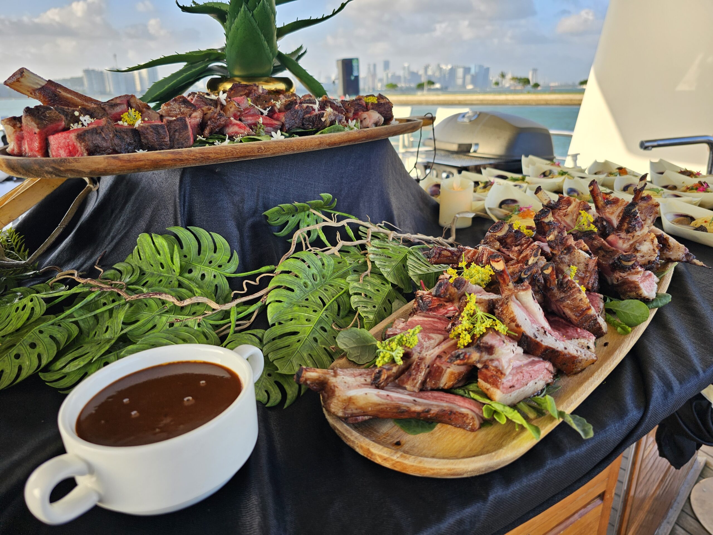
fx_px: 474
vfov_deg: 58.9
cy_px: 268
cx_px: 356
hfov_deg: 73.9
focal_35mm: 23
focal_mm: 6.3
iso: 10
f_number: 1.7
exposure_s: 1/134
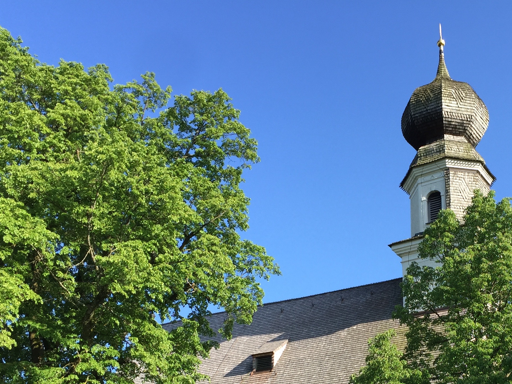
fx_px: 754
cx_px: 385
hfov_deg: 36.6
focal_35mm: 51
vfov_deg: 27.7
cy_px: 334
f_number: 2.2
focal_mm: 4.15
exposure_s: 1/706
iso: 32
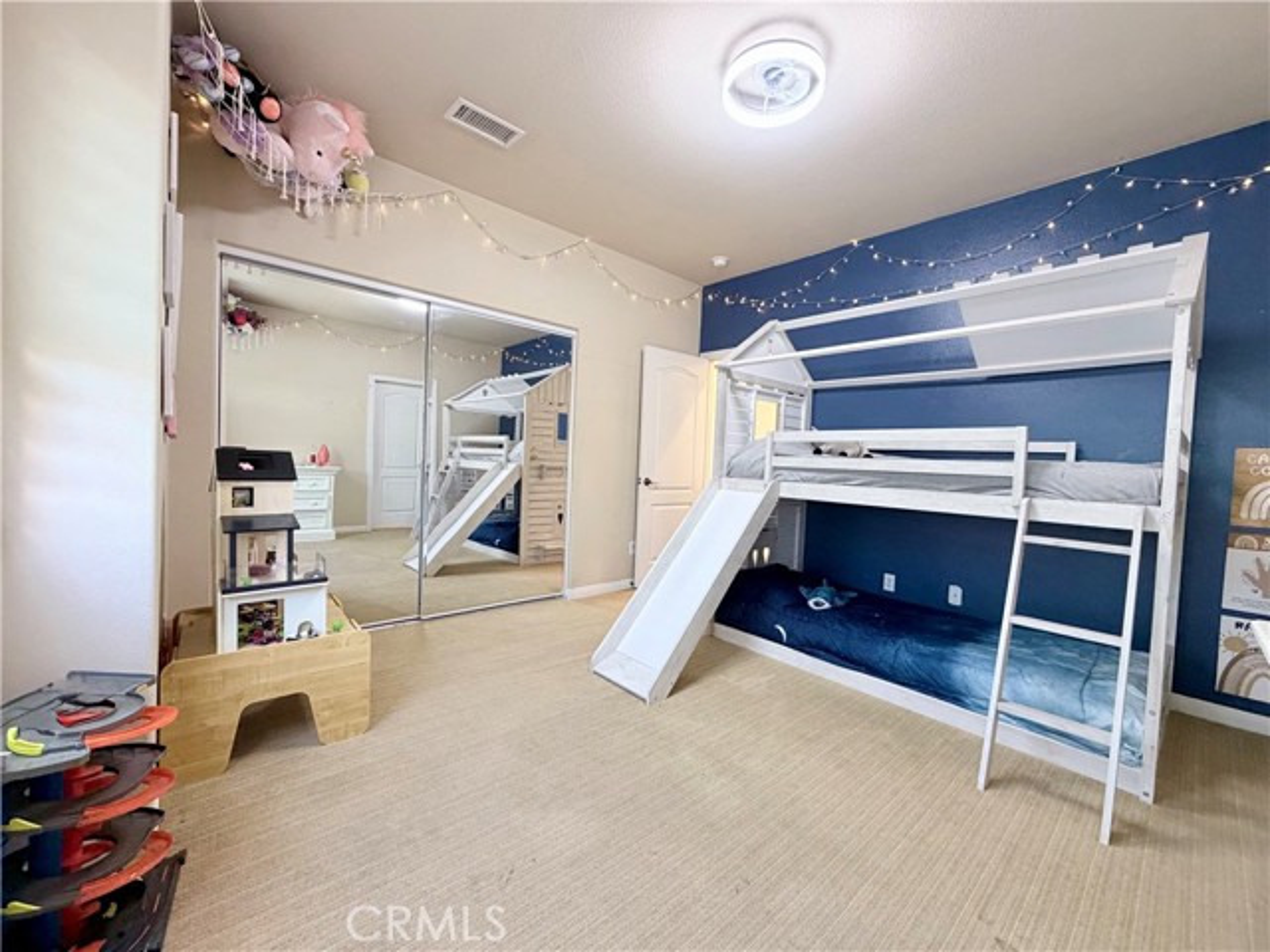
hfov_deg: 102.1
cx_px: 635
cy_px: 476
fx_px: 514
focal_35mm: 14
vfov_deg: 85.7
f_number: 2.2
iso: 320
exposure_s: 1/49
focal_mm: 2.22
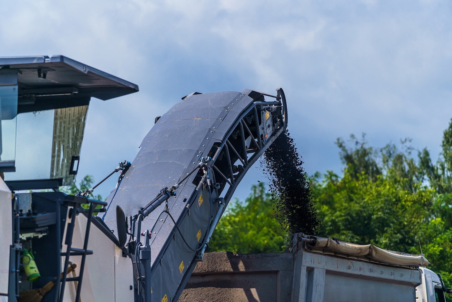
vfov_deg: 6.9
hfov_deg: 10.3
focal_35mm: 200
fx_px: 2511
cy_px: 151
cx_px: 226
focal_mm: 200
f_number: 4
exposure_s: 1/4000
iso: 200
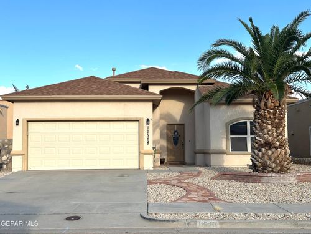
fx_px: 431
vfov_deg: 30.3
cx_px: 156
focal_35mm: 48
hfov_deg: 39.7
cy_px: 117
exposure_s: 1/2809
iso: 64
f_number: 1.78
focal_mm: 6.86
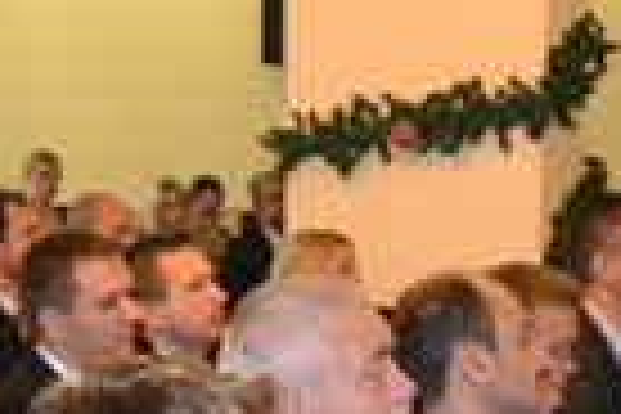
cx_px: 176
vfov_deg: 10.7
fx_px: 2156
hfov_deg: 16.3
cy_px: 556
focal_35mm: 125
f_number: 3.5
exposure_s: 1/60
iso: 3200
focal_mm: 18
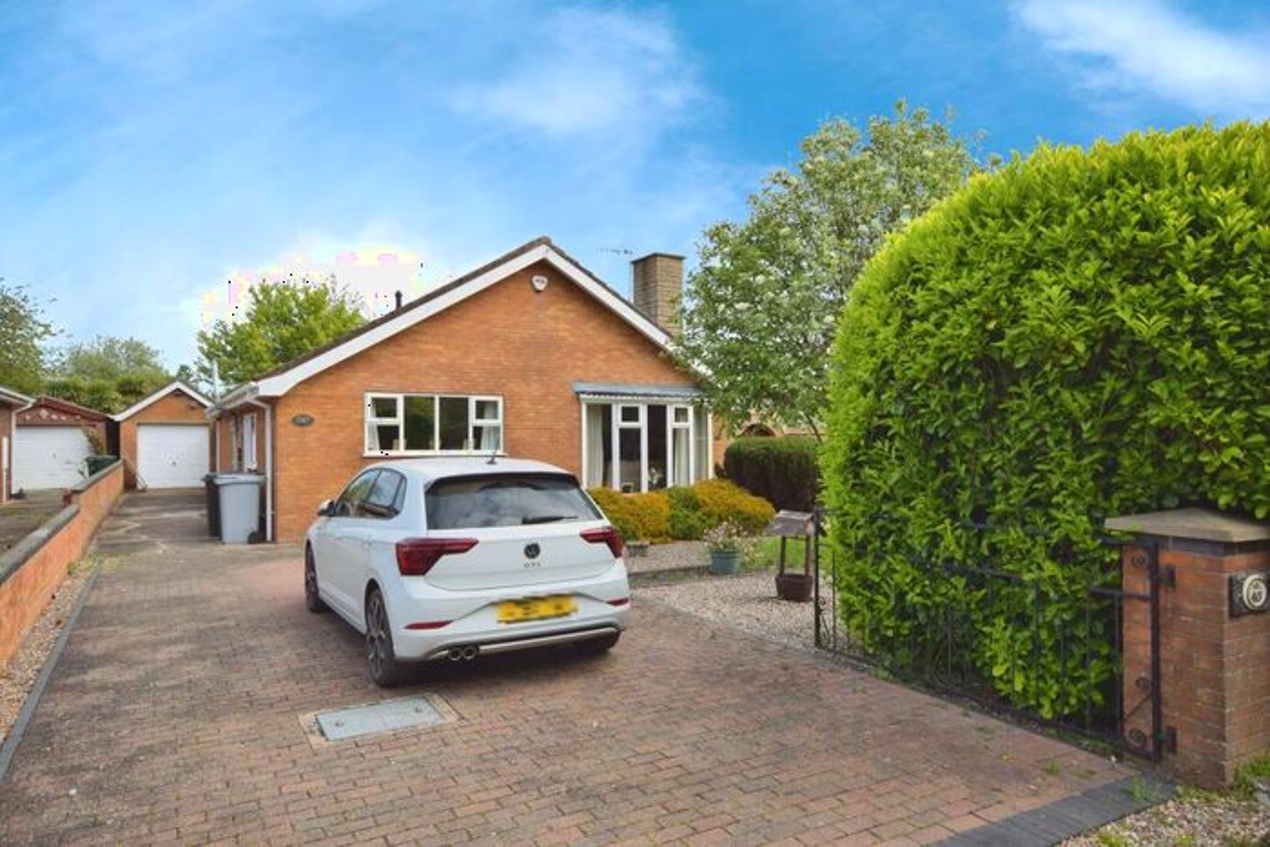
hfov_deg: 77.3
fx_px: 794
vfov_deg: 56.2
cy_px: 424
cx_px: 635
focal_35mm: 22
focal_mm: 15
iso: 200
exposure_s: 1/250
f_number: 8
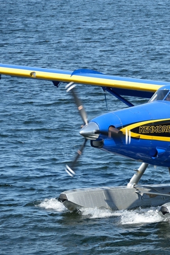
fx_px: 1805
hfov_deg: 5.4
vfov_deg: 8.1
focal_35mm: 255
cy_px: 127
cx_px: 162
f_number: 5.3
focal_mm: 112
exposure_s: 1/500
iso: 160
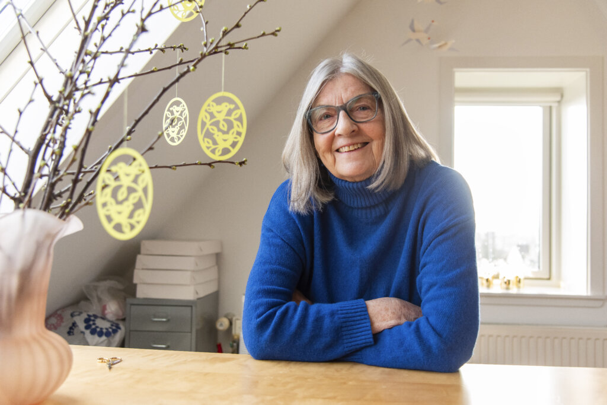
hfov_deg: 55.8
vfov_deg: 38.9
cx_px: 304
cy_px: 202
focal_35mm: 34
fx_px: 573
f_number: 4
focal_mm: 34
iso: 1250
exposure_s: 1/320
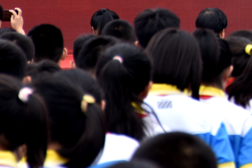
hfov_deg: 4.1
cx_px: 438
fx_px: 3471
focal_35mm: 496
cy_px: -74
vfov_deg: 2.8
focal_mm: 85
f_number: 5.3
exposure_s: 1/160
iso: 100
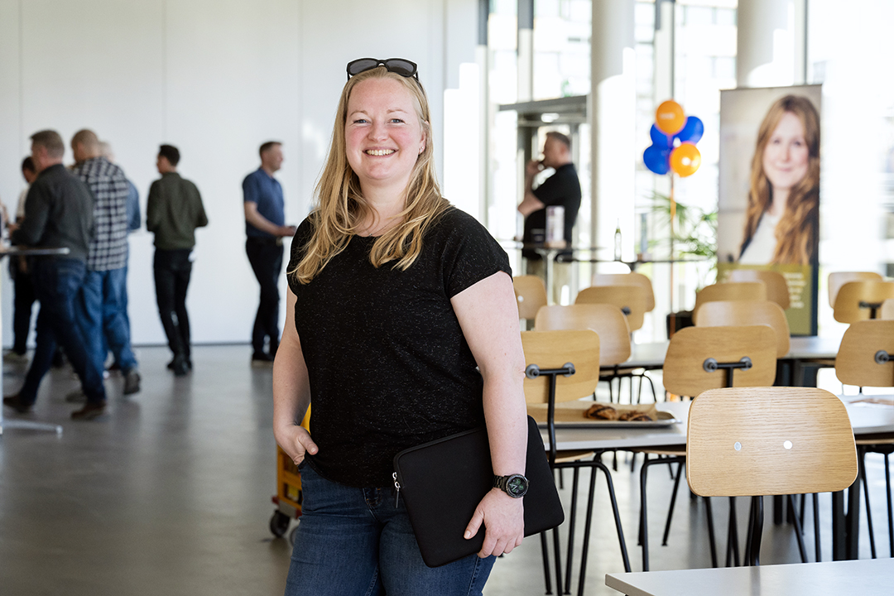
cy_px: 298
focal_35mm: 70
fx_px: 1738
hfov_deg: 28.8
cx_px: 447
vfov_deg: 19.5
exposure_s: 1/640
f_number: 4.5
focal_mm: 70
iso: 1600
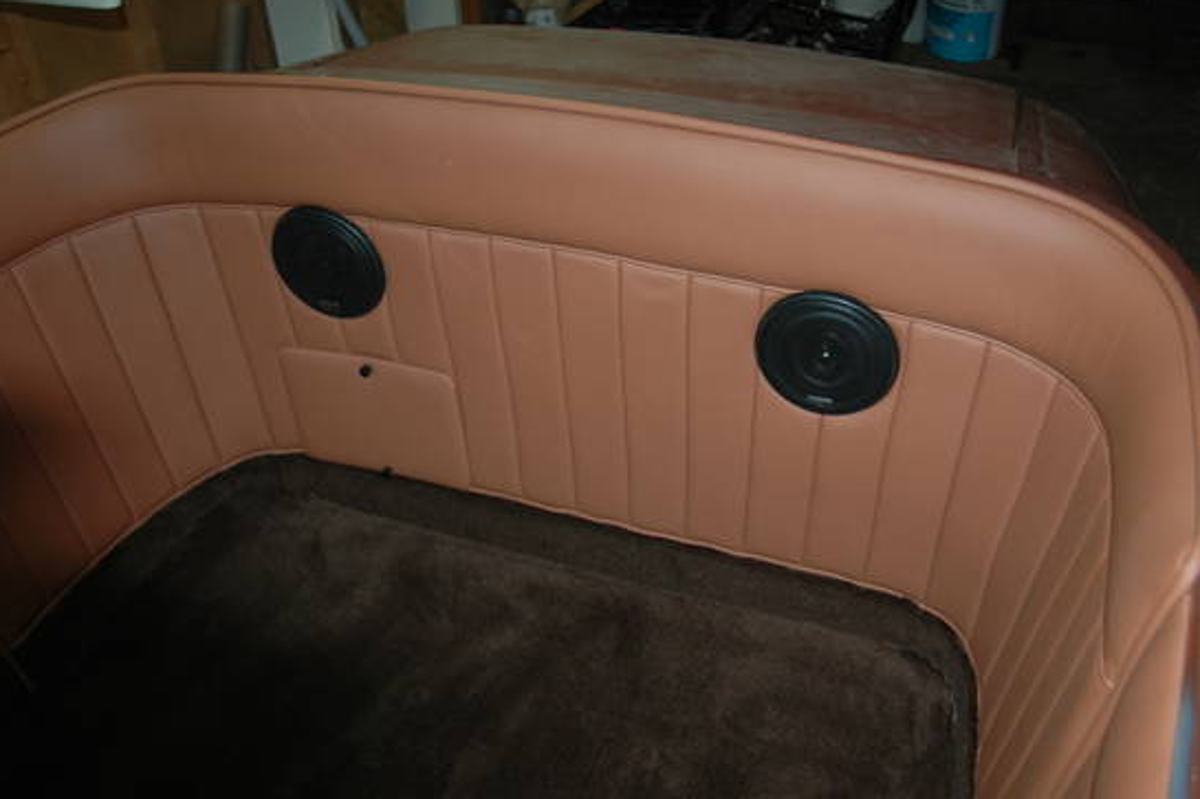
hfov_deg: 57.1
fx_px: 1100
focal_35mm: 33
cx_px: 654
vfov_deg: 39.9
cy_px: 393
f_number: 3.5
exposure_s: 1/60
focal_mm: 20
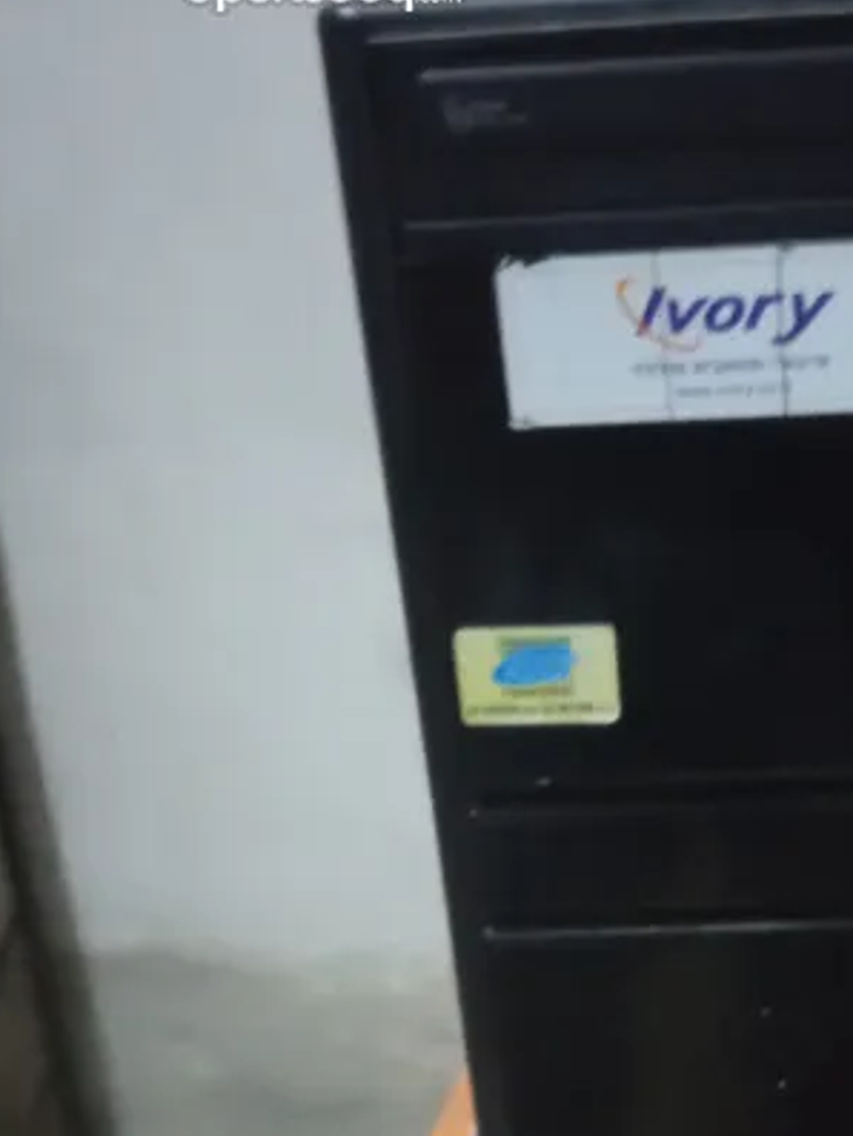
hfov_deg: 28.7
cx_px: 747
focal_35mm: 49
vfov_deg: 38.0
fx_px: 1609
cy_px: 833
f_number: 2.2
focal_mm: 3.79
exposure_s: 1/14.3
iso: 3997
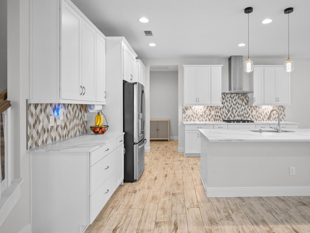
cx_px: 177
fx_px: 179
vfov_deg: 66.0
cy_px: 118
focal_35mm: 20
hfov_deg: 81.2
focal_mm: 12
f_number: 3.5
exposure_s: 1/3
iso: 200
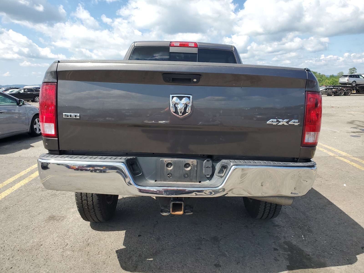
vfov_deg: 53.1
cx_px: 182
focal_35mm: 26
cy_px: 136
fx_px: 273
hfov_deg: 67.3
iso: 50
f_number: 1.5
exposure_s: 1/1000
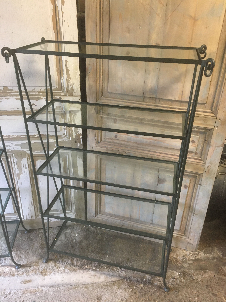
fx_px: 252
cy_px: 151
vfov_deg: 61.7
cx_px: 113
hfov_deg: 48.2
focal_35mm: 29
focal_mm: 4.15
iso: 200
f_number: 2.2
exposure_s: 1/20
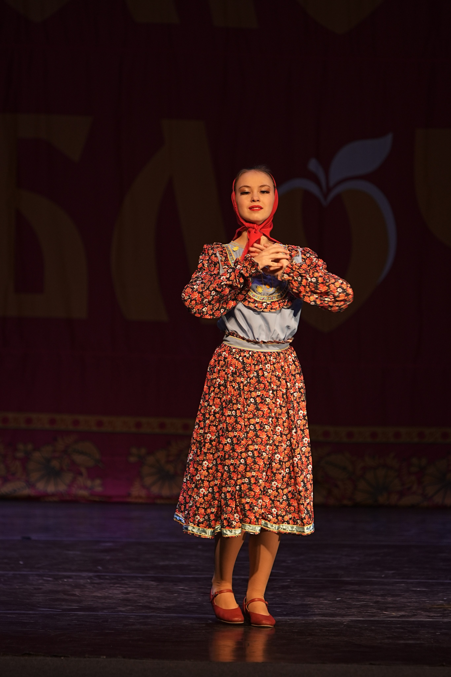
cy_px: 338
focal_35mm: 240
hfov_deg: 5.7
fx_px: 4510
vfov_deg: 8.6
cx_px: 226
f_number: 2.8
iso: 500
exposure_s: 1/400
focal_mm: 160
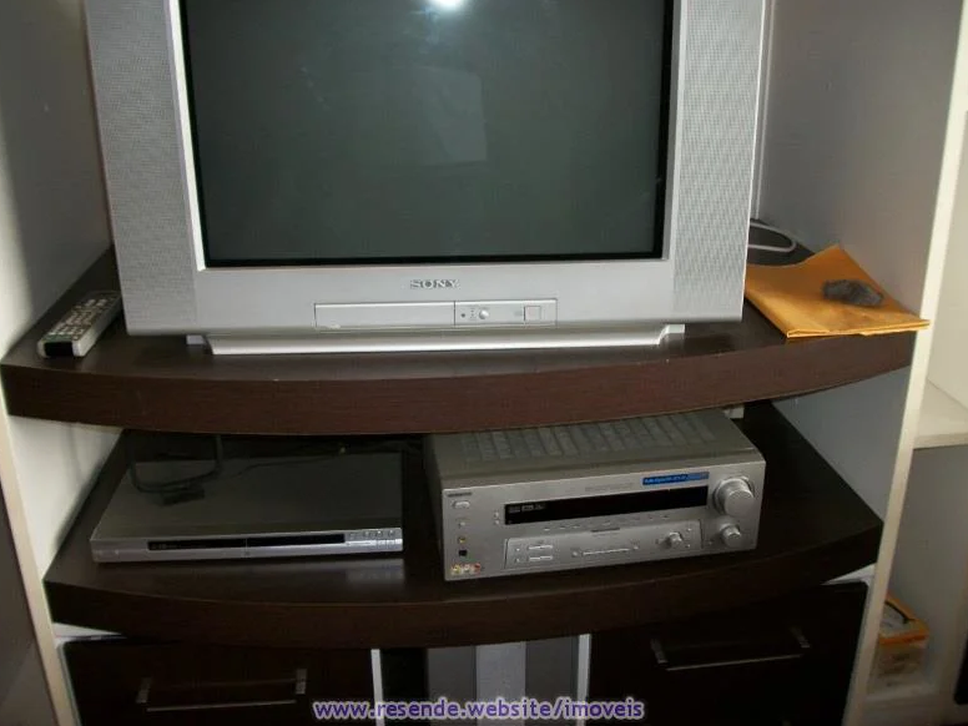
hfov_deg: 55.4
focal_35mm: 33
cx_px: 480
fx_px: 923
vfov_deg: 42.9
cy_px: 354
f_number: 2.9
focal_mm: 5.7
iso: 160
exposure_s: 1/60
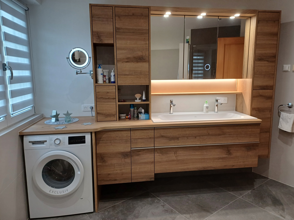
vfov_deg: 54.9
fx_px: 212
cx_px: 147
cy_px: 110
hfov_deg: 69.4
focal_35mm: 25
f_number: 1.8
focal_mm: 4.65
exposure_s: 1/50
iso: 160
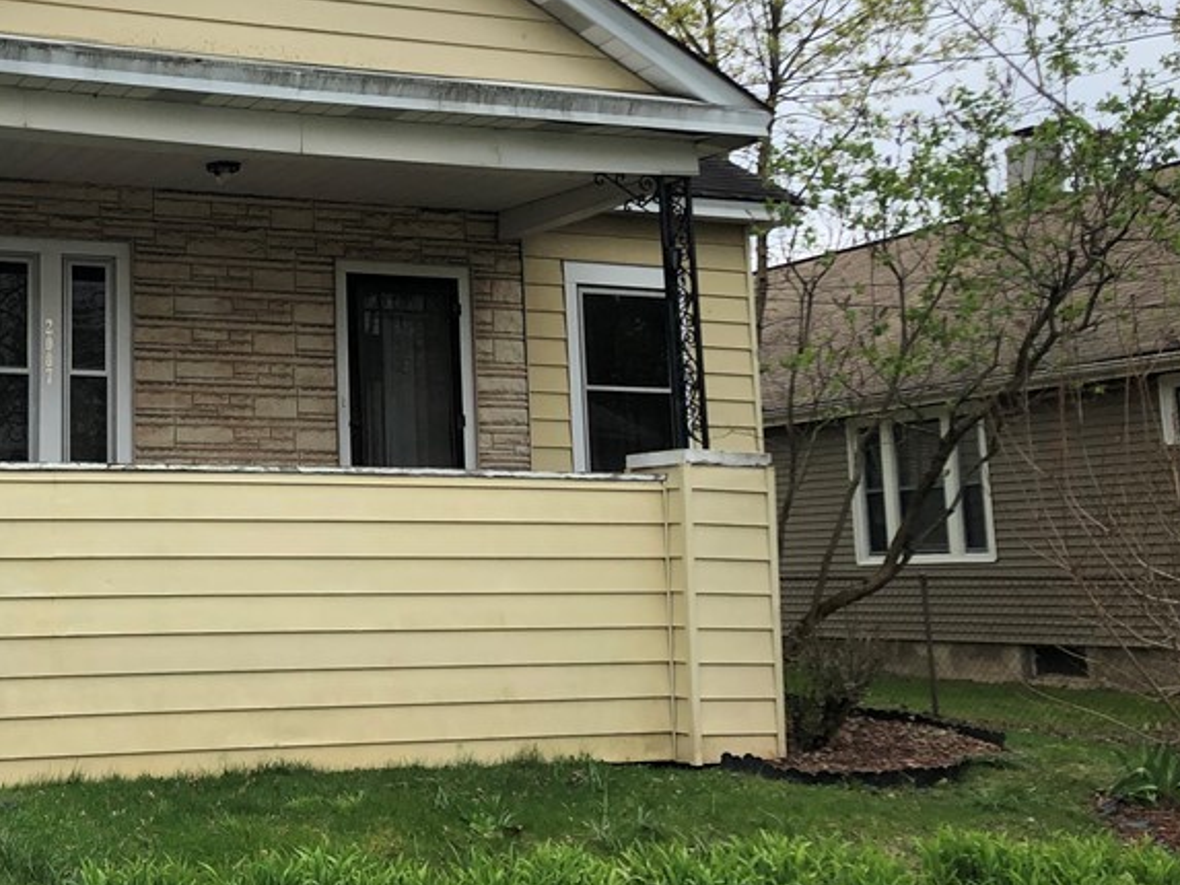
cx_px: 148
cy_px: 309
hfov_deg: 36.2
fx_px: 1705
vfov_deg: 29.0
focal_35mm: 50
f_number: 1.8
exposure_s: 1/838
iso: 20
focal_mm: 4
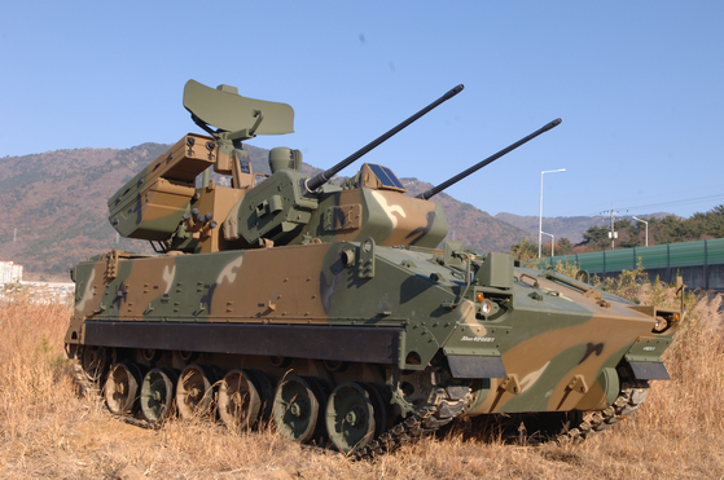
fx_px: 904
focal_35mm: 45
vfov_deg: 29.8
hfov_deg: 43.7
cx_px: 362
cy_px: 240
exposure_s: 1/125
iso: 200
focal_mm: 30
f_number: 11
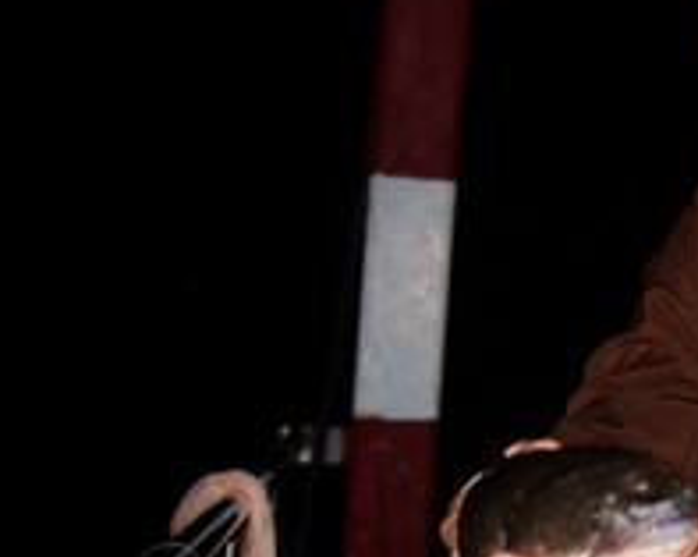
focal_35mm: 118
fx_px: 2434
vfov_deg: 13.0
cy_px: 323
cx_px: 755
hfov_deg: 15.9
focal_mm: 38
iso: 320
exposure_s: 1/60
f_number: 4
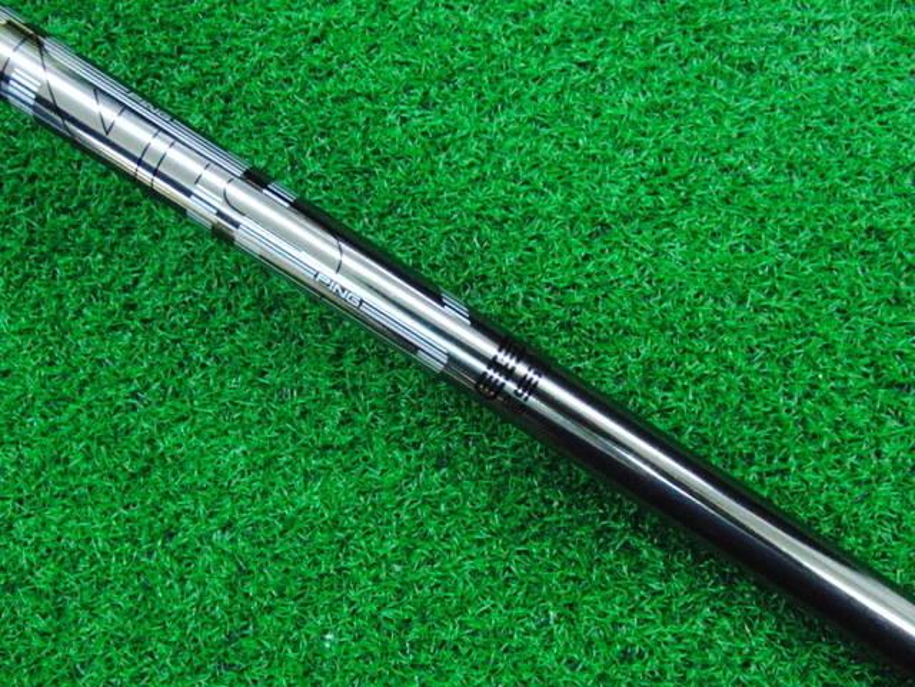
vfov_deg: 38.7
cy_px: 344
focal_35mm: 37
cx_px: 458
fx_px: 978
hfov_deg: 50.1
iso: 3200
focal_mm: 6.42
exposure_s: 1/200
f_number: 3.6
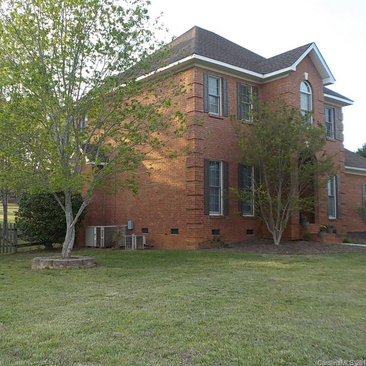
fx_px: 431
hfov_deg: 45.4
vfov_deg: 46.0
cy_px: 181
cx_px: 125
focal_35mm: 36
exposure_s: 1/250
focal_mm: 4.1
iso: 125
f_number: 3.3
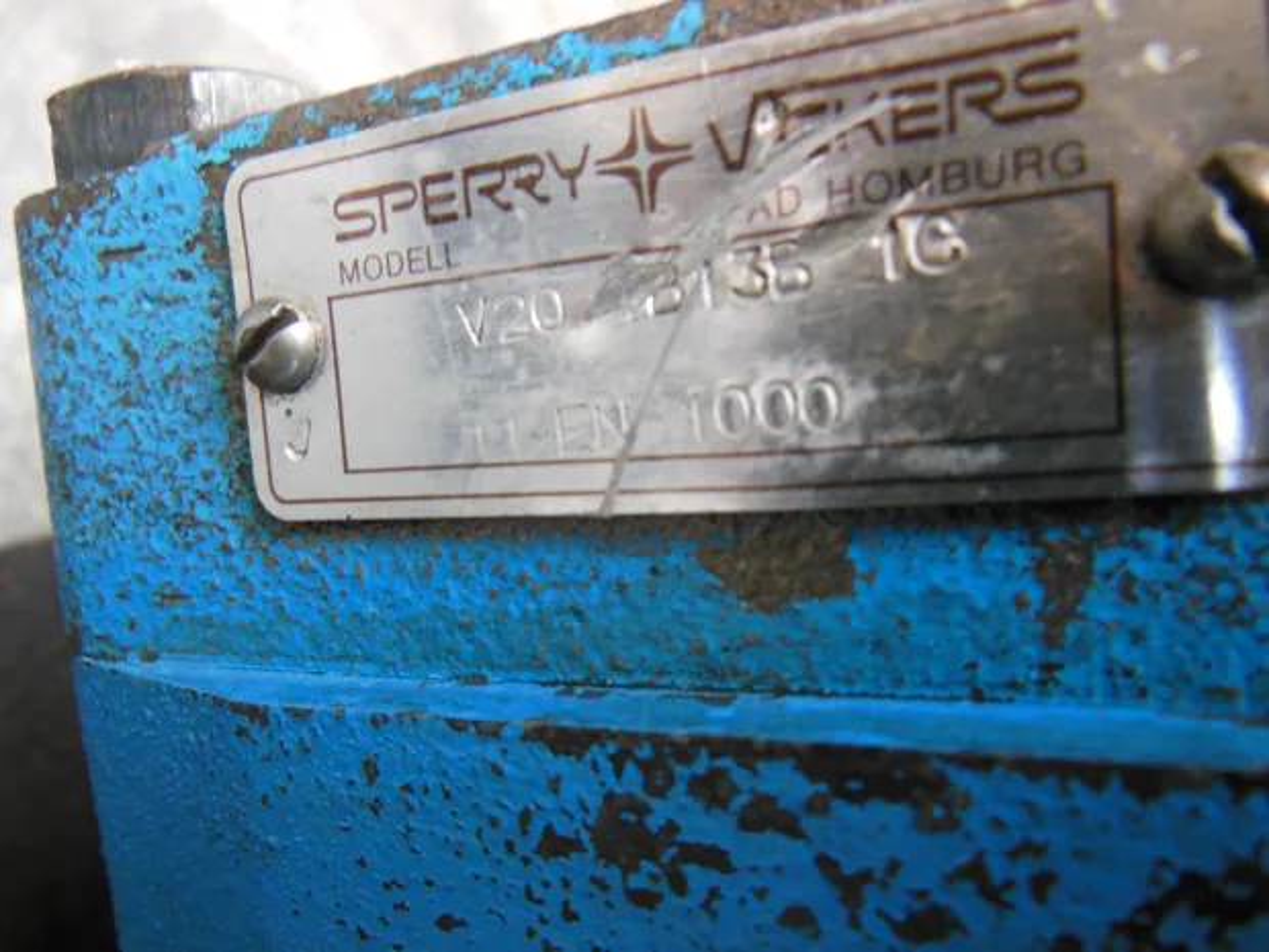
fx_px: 916
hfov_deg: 69.4
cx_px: 634
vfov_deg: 54.9
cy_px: 476
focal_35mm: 25
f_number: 3.5
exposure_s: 1/13
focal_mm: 4.5
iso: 400
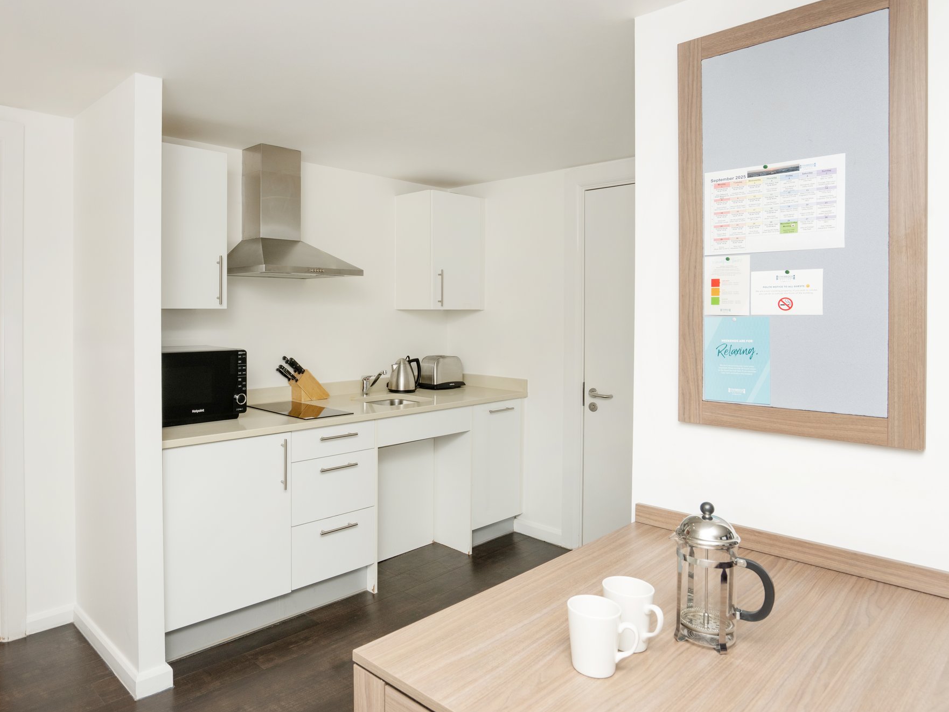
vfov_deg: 68.7
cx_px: 401
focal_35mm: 19
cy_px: 366
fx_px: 521
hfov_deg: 84.0
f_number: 8
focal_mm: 17
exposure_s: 1/100
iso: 320
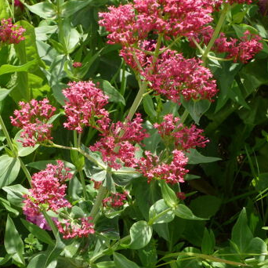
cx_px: 108
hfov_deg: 14.1
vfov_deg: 14.1
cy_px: 128
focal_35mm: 124
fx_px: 1086
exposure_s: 1/320
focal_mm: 16.5
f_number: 5.1
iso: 100
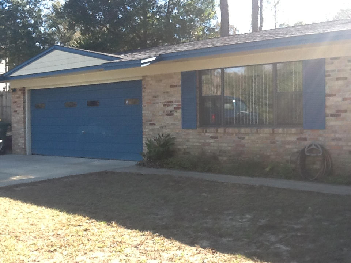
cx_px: 176
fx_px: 446
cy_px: 132
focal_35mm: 44
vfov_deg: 32.9
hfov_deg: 42.9
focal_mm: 2.03
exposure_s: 1/260
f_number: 2.4
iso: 40
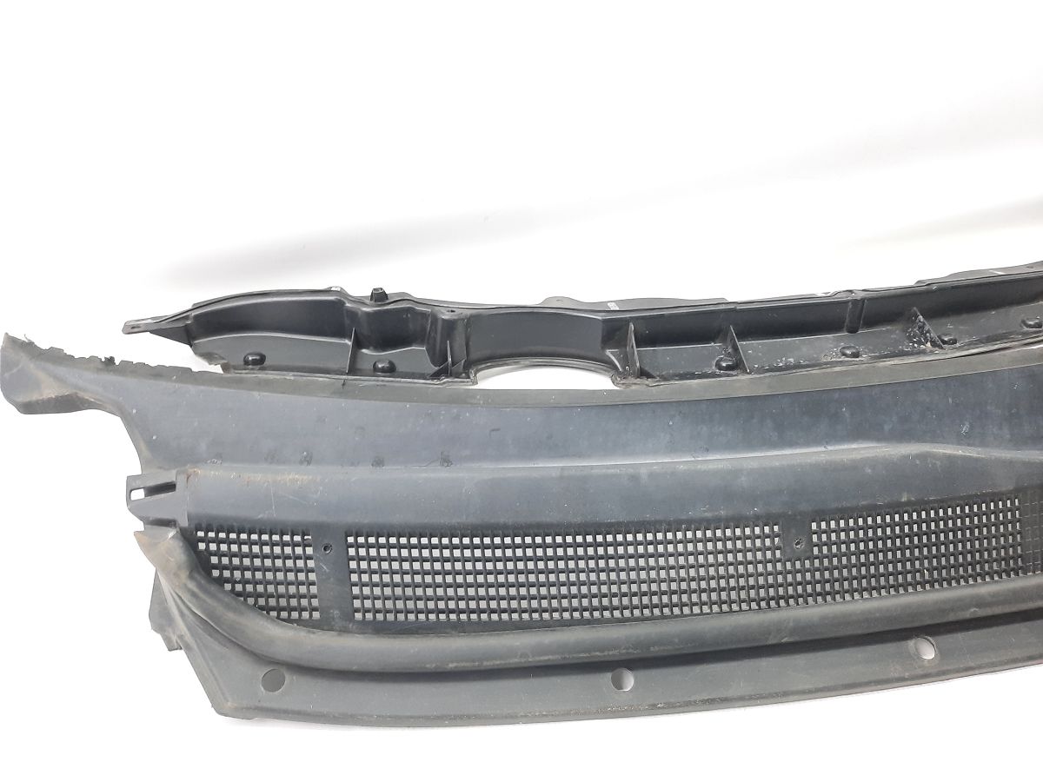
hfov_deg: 69.4
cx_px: 522
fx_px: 753
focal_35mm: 25
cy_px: 391
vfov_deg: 54.9
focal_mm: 4.6
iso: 160
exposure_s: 1/50
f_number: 2
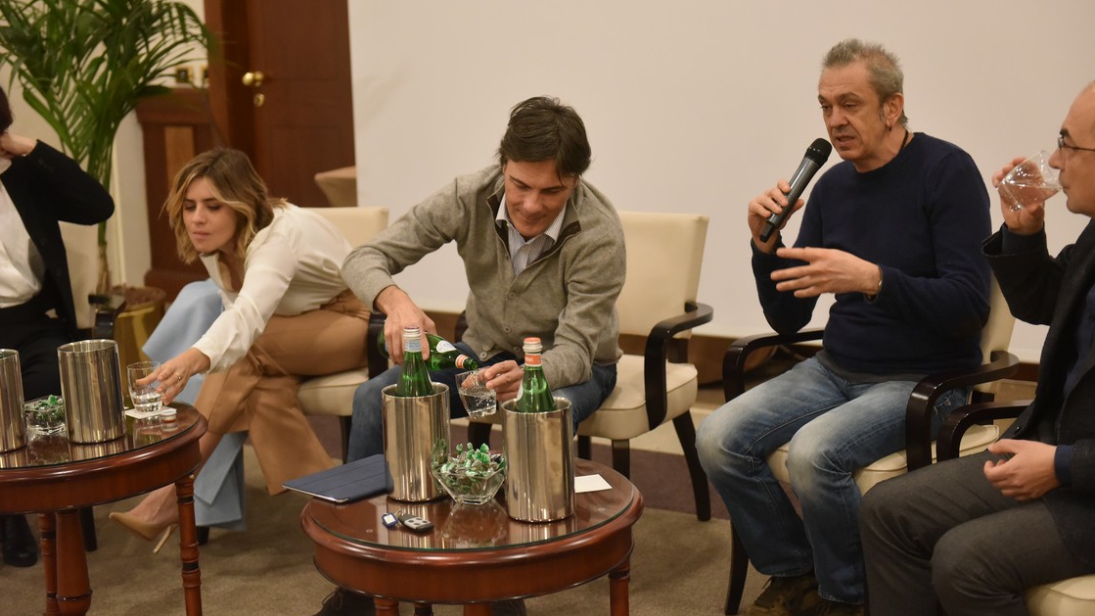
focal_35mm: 59
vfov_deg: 20.4
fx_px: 1713
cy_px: 271
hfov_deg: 35.5
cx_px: 547
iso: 3200
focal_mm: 56
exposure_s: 1/250
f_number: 2.8
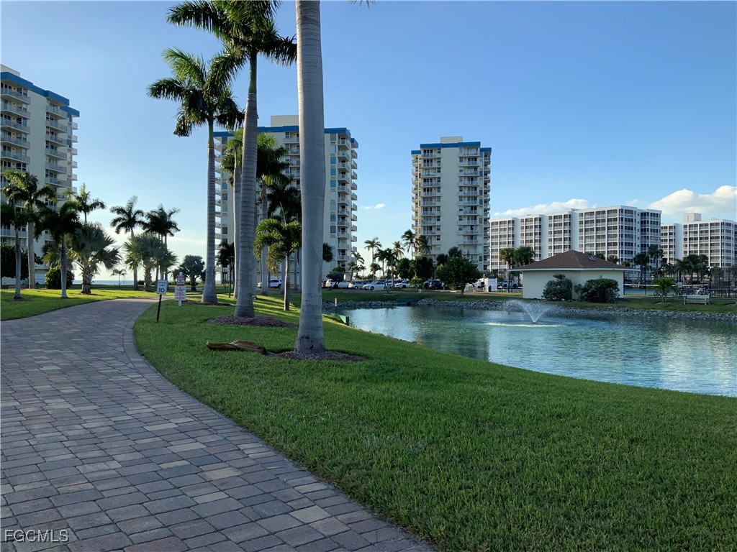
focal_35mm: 29
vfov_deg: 48.2
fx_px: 617
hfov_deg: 61.7
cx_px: 368
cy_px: 276
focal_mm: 3
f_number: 1.8
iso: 16
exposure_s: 1/1377
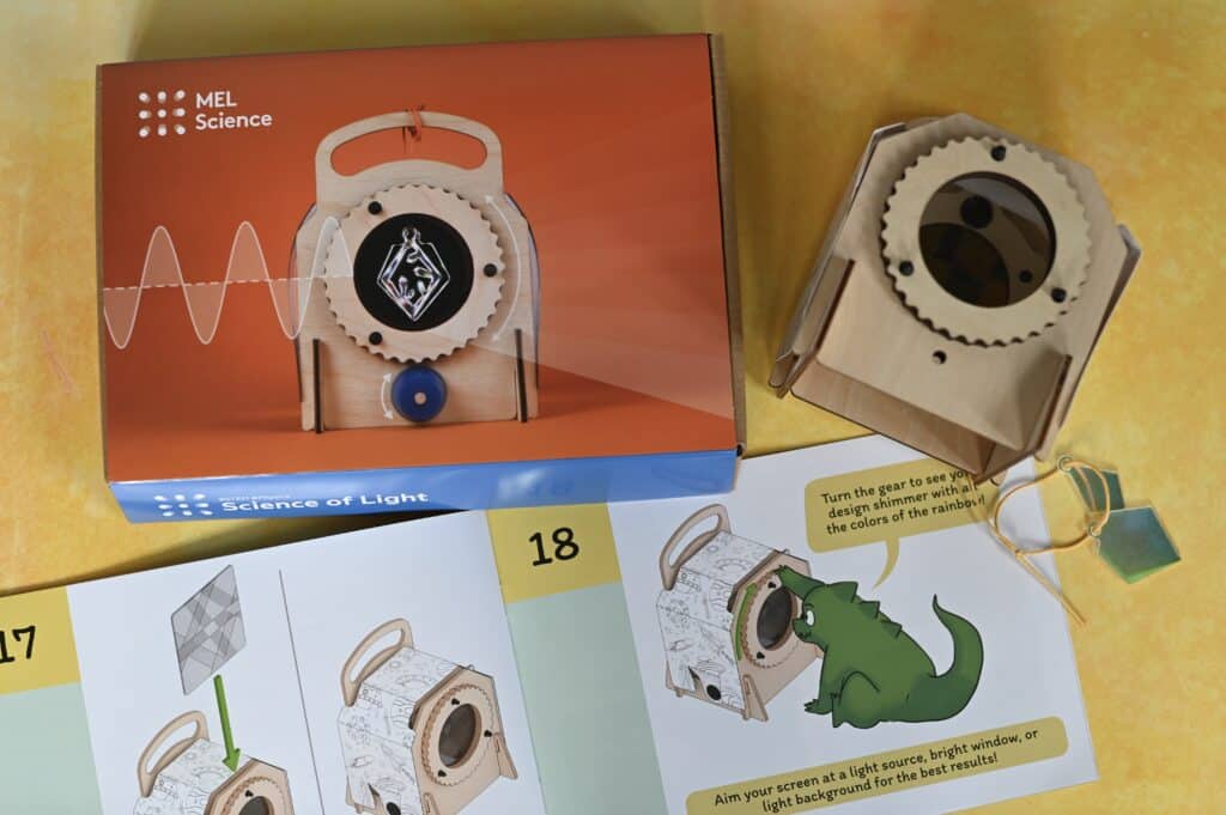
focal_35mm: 50
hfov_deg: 39.6
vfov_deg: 26.9
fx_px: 1701
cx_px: 613
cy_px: 408
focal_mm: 50
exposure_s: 1/250
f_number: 3.2
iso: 400
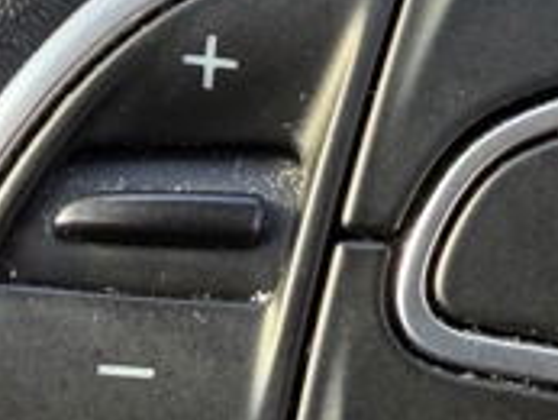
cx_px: 558
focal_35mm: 111
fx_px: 1791
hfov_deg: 17.3
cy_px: 52
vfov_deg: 13.3
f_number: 2.2
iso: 100
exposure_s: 1/121
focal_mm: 2.22
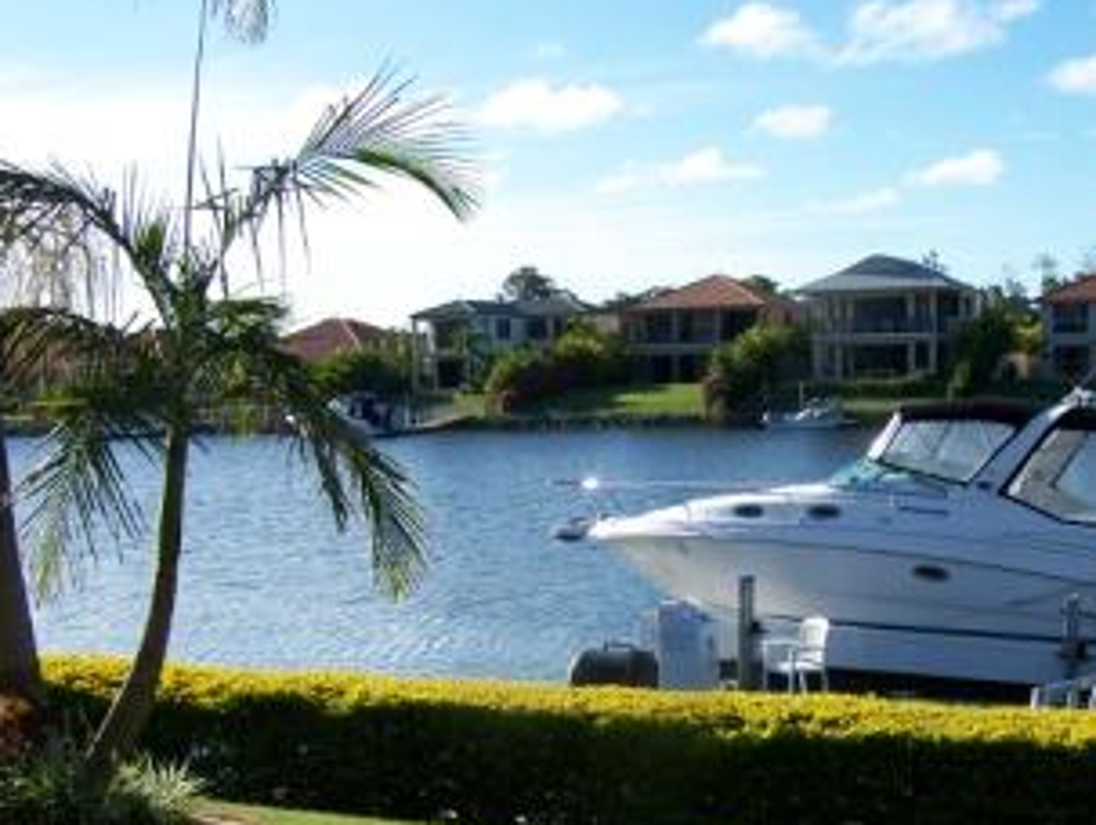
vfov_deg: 25.9
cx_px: 624
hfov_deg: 34.3
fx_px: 1775
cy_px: 593
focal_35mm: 56
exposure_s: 1/800
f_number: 4
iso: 80
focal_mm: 6.3
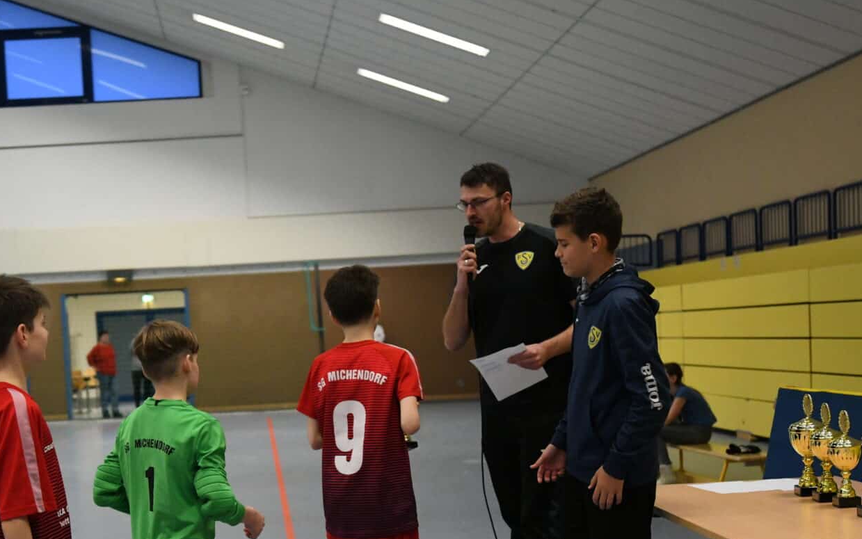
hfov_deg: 31.7
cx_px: 287
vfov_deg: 20.1
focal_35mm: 64
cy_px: 423
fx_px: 1504
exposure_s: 1/800
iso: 5000
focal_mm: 38
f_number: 2.8
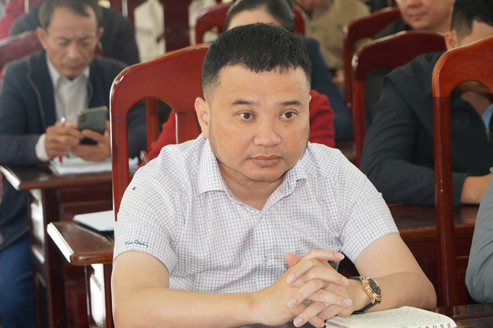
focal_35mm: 129
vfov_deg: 10.6
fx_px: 1765
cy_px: 164
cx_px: 246
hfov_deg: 15.9
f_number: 5.6
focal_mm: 86
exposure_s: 1/160
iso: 2000
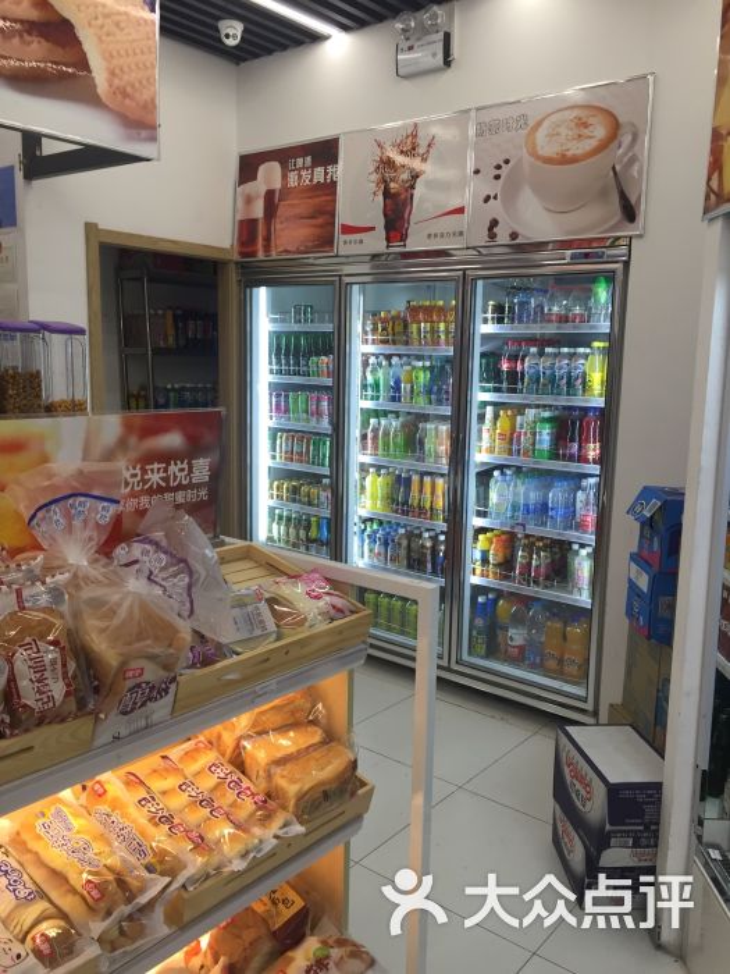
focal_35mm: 29
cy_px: 487
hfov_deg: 48.2
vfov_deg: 61.7
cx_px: 365
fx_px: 815
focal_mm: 4.15
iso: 32
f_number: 2.2
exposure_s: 1/33
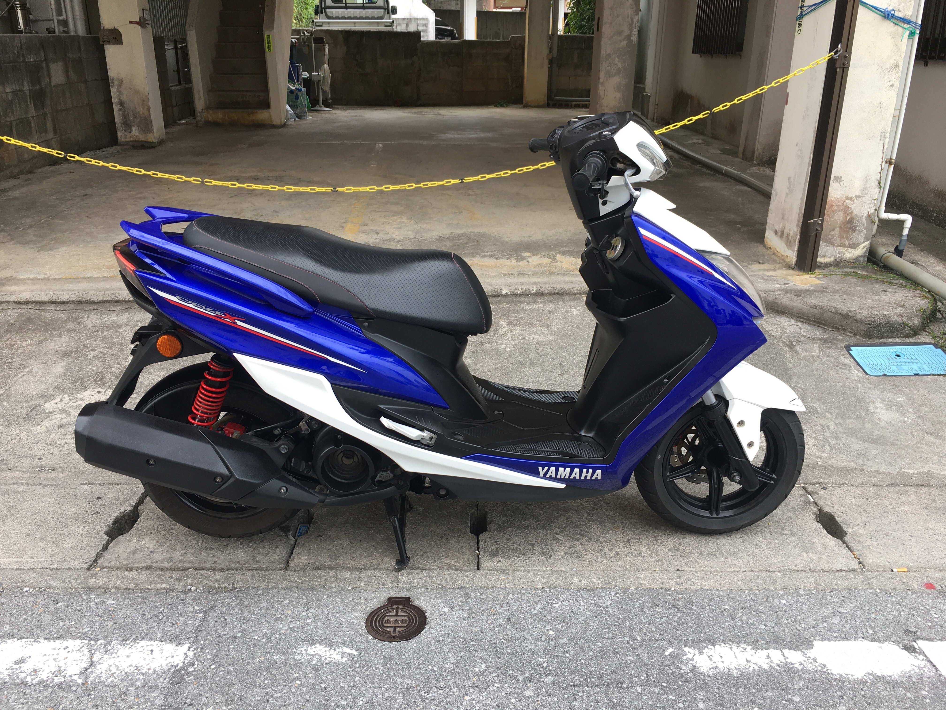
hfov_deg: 61.7
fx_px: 793
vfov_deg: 48.2
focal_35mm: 29
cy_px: 355
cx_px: 473
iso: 25
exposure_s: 1/131
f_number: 2.2
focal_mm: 4.15
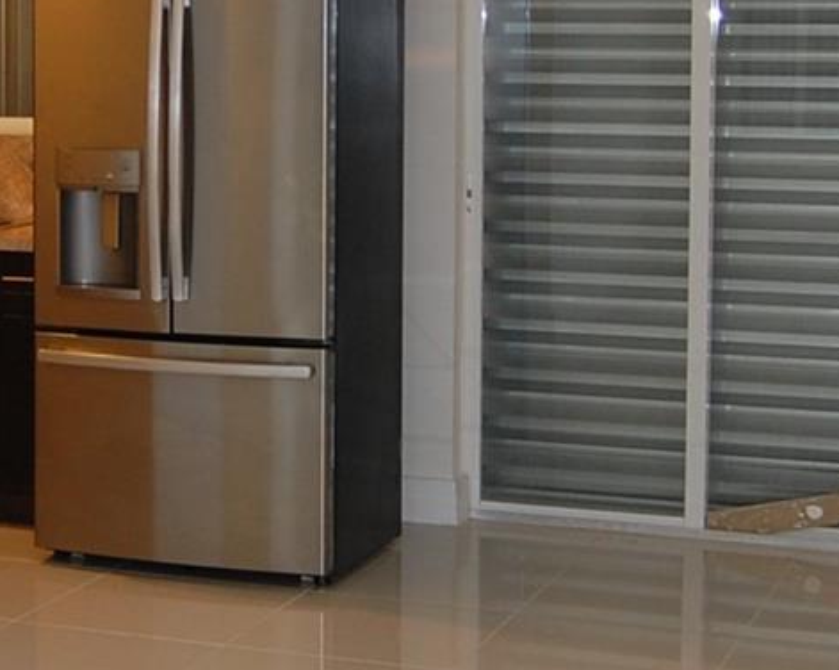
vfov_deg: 17.7
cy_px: 132
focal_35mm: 86
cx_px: 196
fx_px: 2134
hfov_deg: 22.0
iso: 400
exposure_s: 1/60
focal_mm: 18
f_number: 3.5
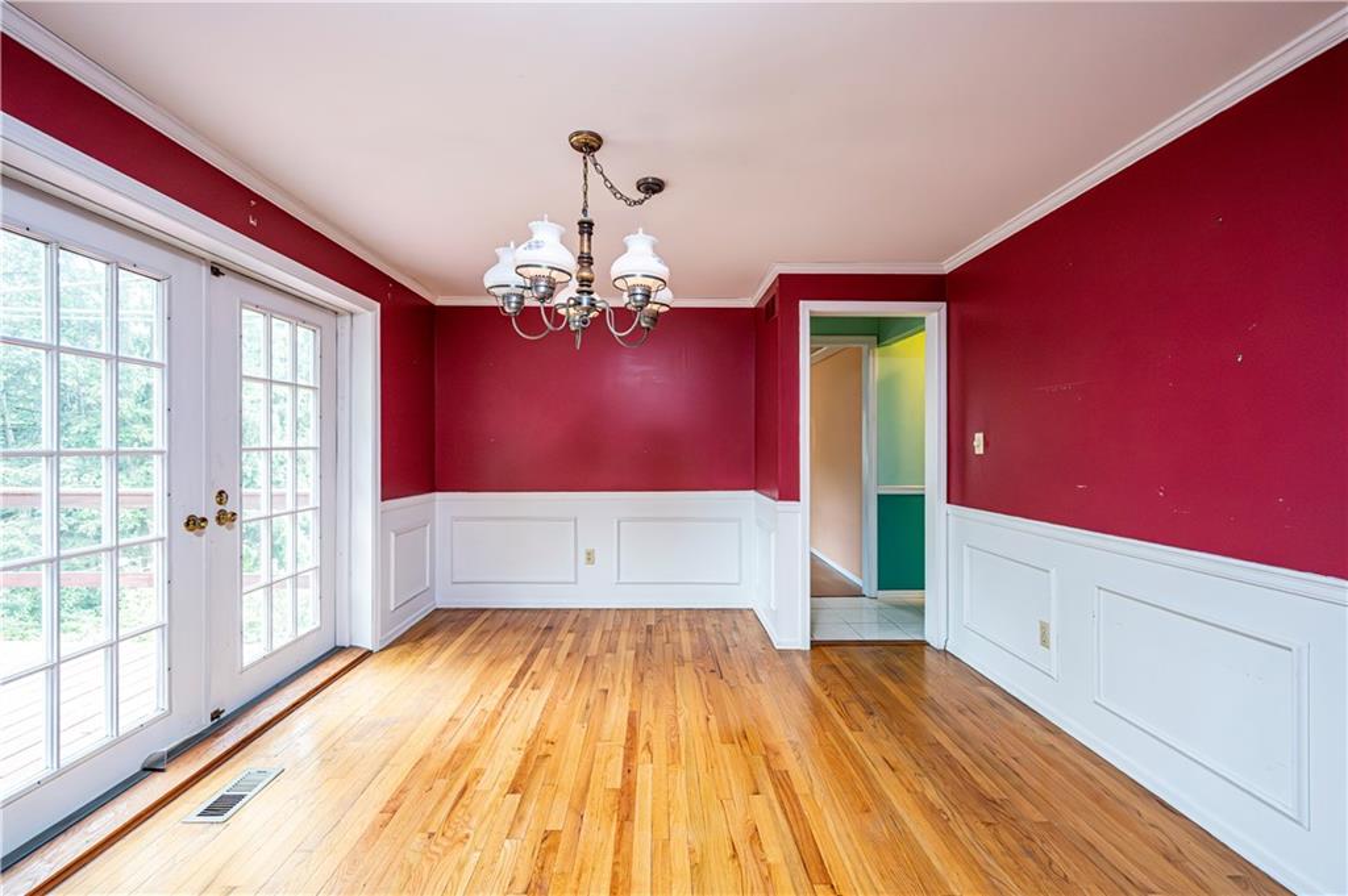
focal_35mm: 14
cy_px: 448
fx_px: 524
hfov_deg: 104.3
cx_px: 674
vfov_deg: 81.1
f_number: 8
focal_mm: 14
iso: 6400
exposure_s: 1/200
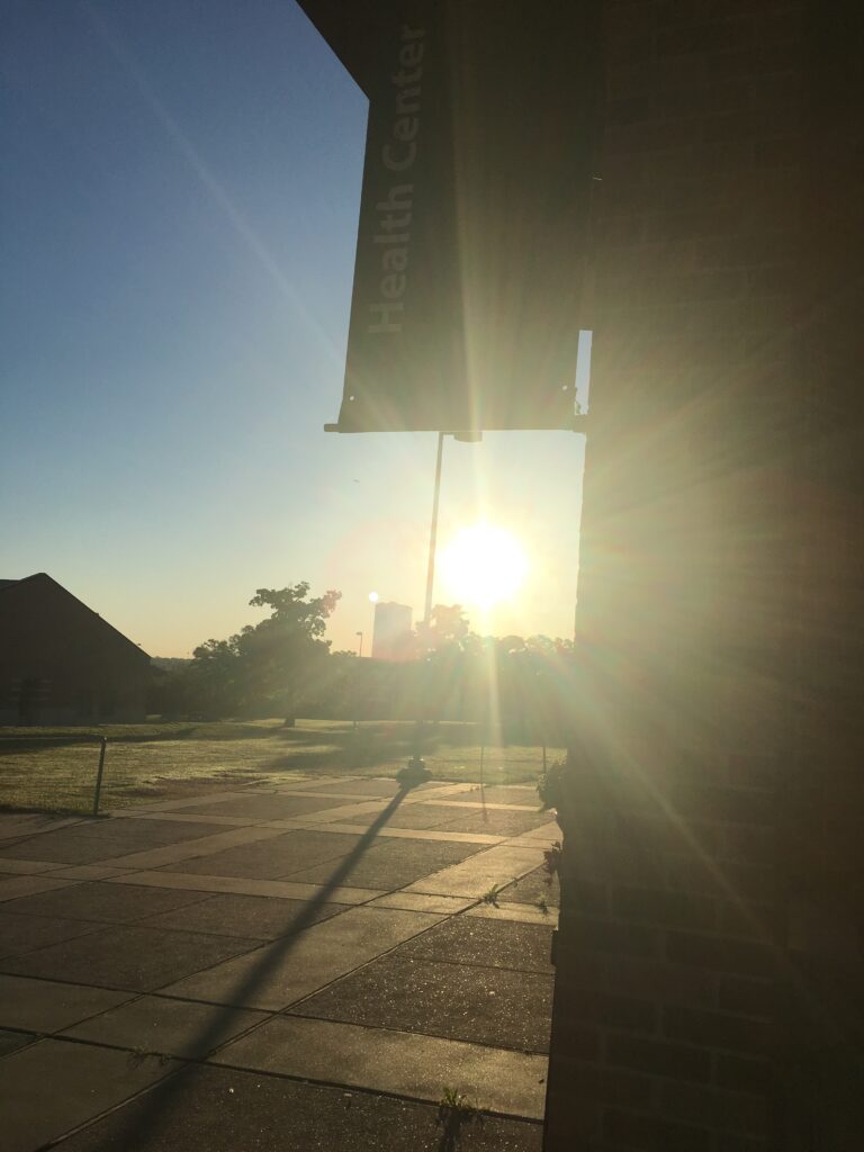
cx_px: 432
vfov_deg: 61.7
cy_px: 576
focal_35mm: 29
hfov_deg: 48.2
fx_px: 965
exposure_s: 1/5128
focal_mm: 4.15
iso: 25
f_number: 2.2
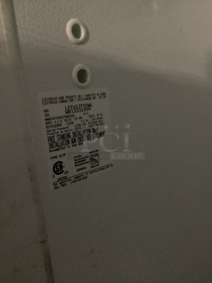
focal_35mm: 31
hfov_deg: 45.5
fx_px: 253
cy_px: 142
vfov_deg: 58.3
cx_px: 106
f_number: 2.4
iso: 800
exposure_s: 1/15
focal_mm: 3.3
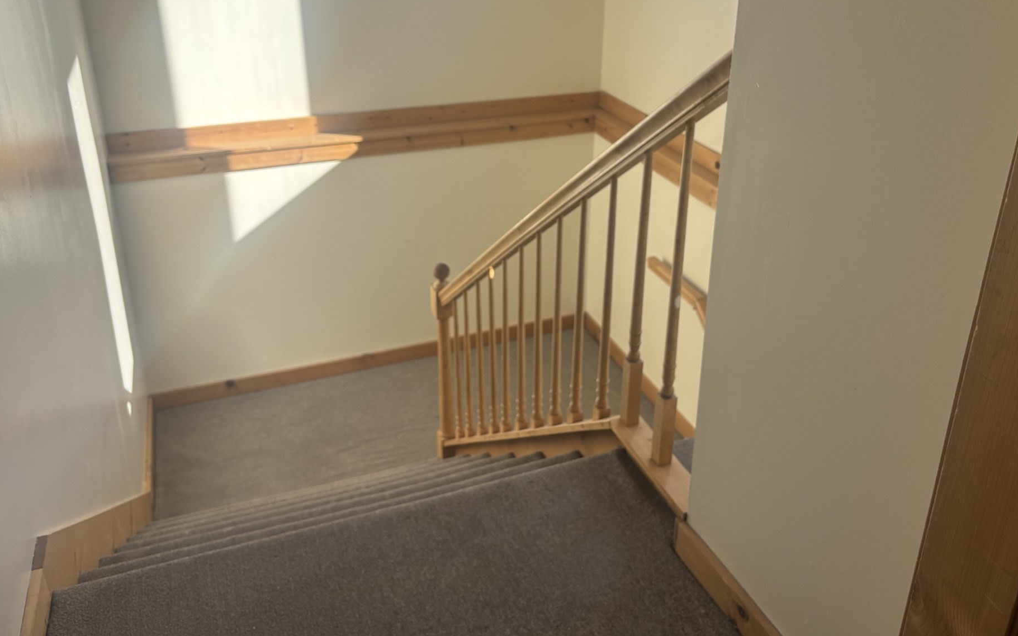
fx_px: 860
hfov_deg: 61.2
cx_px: 549
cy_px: 217
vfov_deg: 40.1
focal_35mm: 31
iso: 50
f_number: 1.6
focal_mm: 5.96
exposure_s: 1/742
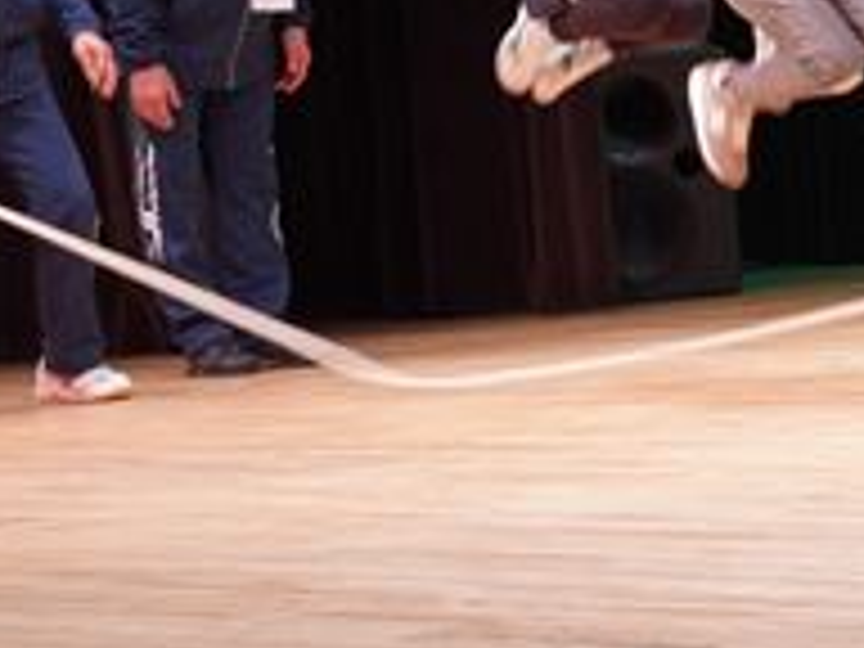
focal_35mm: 218
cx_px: 932
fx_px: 5441
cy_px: 74
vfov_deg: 6.8
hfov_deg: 9.0
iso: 1600
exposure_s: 1/160
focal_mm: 58
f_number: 4.5
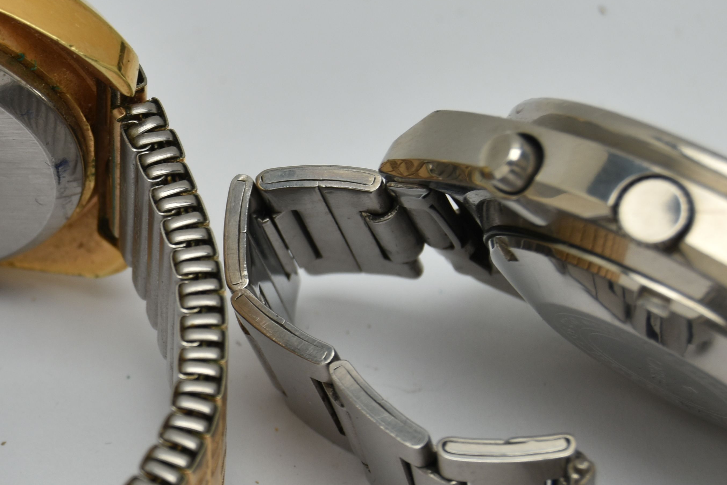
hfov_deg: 11.1
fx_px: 3698
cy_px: 281
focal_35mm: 183
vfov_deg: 7.5
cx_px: -71
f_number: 8
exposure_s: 1/125
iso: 100
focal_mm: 55
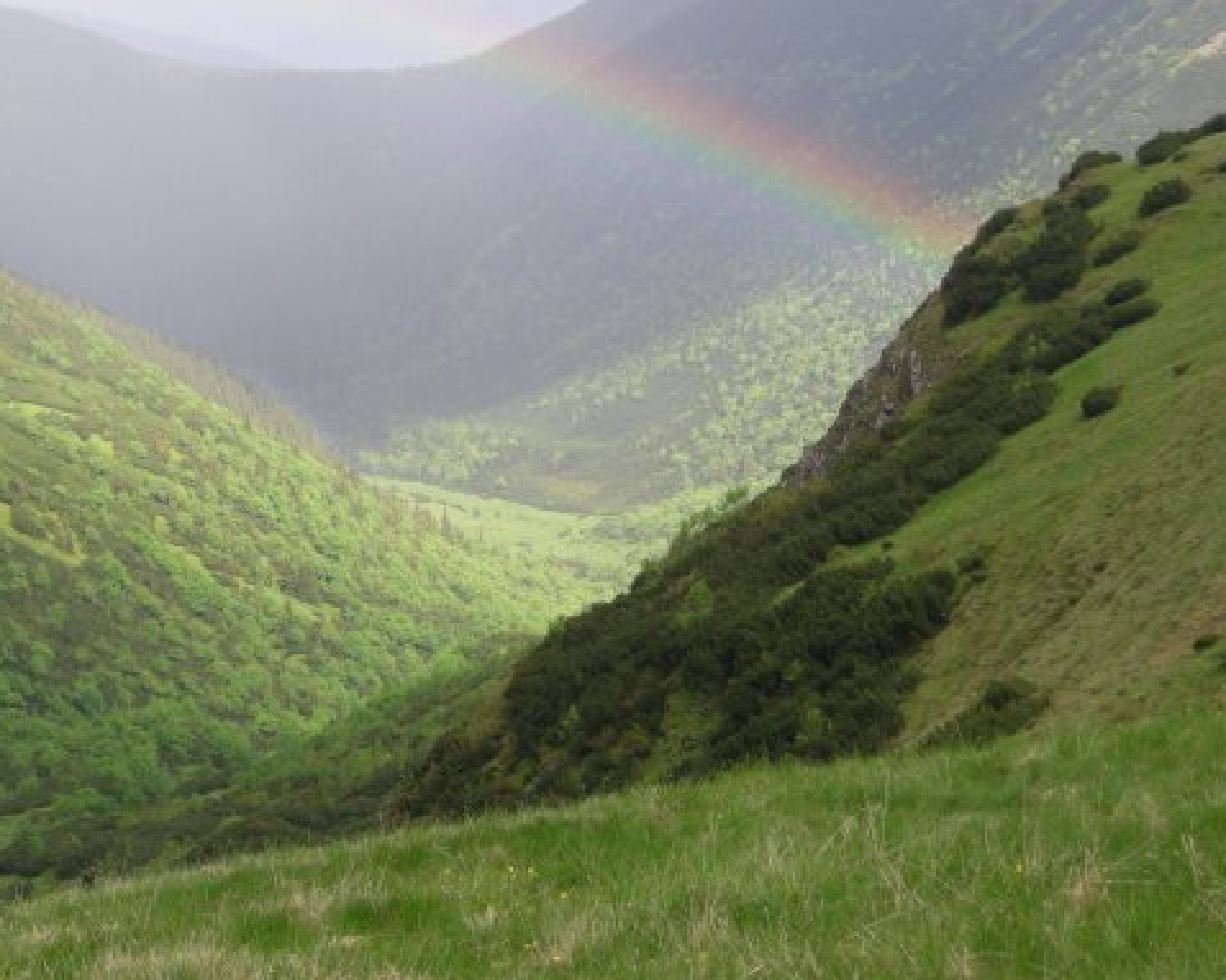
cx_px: 523
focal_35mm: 98
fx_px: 3554
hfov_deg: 19.6
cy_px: 408
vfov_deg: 15.7
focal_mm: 15.7
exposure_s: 1/185
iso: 100
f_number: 5.4
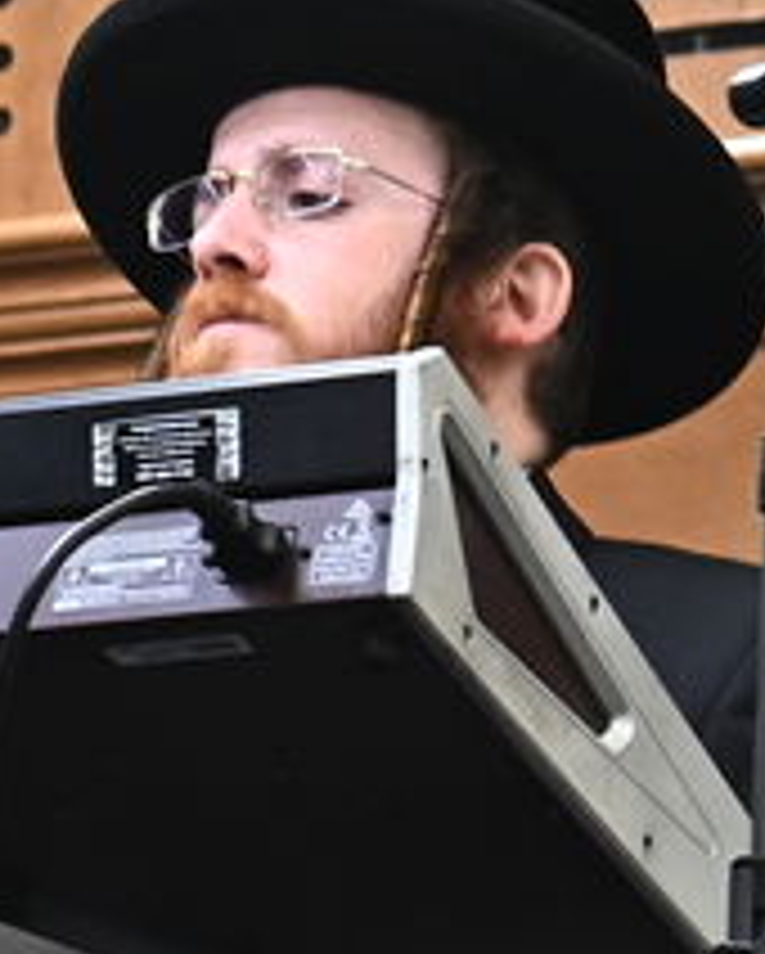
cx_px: -1692
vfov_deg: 4.4
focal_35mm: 433
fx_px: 12237
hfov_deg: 3.5
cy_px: -288
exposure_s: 1/500
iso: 2000
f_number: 4
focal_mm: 70
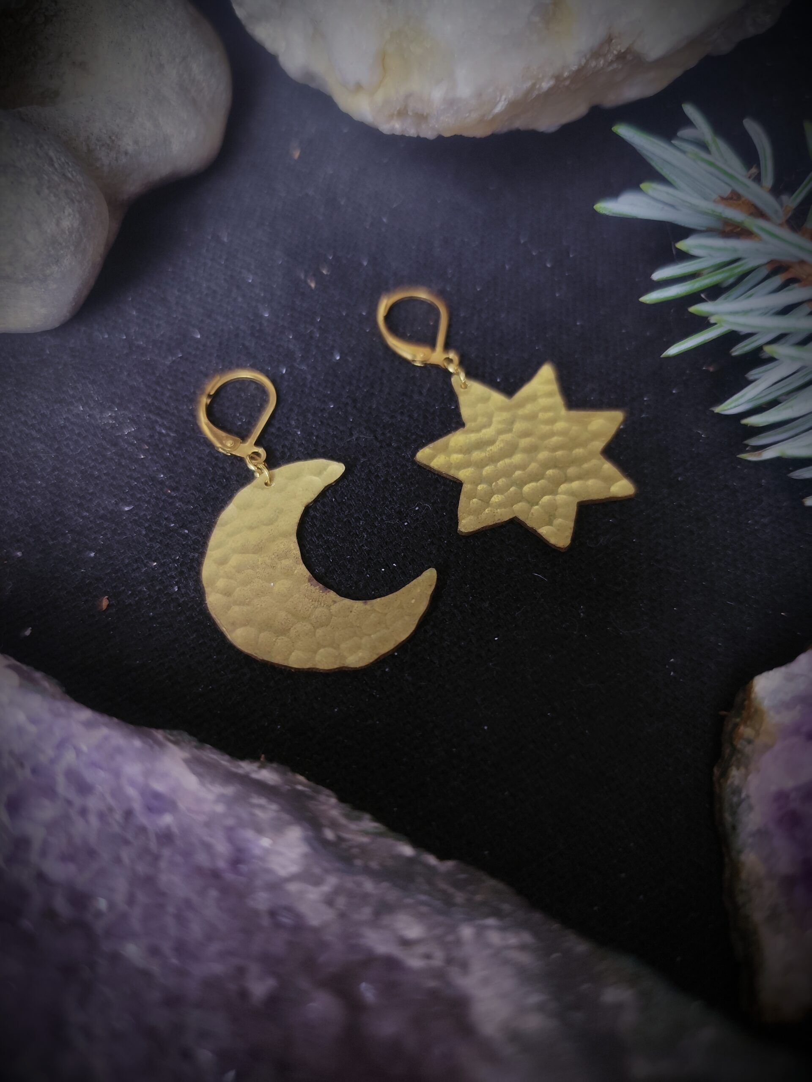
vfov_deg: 73.9
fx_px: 719
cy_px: 541
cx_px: 406
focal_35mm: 23
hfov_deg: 58.9
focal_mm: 6.19
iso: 320
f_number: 1.65
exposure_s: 1/33.3
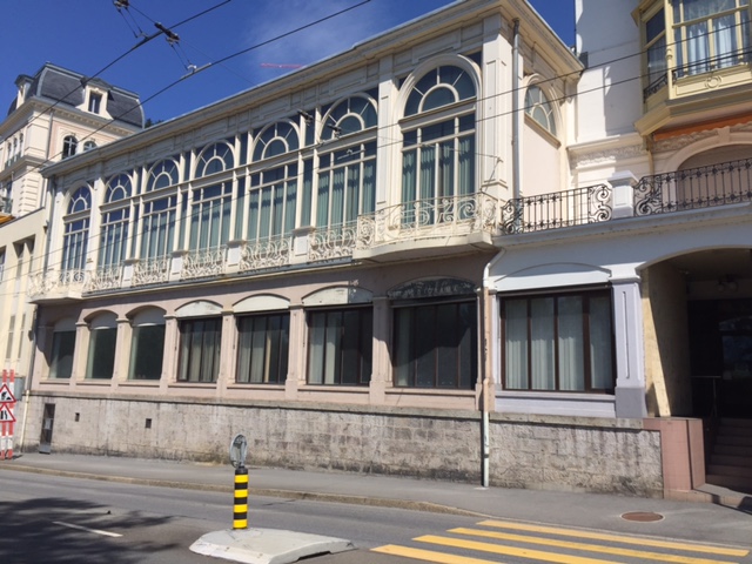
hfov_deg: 61.7
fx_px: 630
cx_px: 376
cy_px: 282
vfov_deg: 48.2
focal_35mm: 29
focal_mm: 4.15
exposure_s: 1/3300
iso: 32
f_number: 2.2
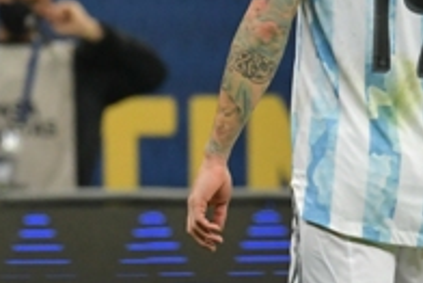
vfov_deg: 0.6
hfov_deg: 0.8
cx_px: 140
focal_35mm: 2443
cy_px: 183
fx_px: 28726
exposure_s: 1/500
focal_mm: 400
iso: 3200
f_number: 6.3
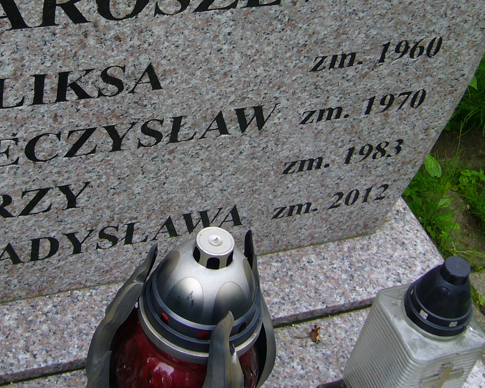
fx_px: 947
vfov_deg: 22.6
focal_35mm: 66
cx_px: 153
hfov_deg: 28.5
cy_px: 44
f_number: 2.8
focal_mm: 5.8
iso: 80
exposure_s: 1/200
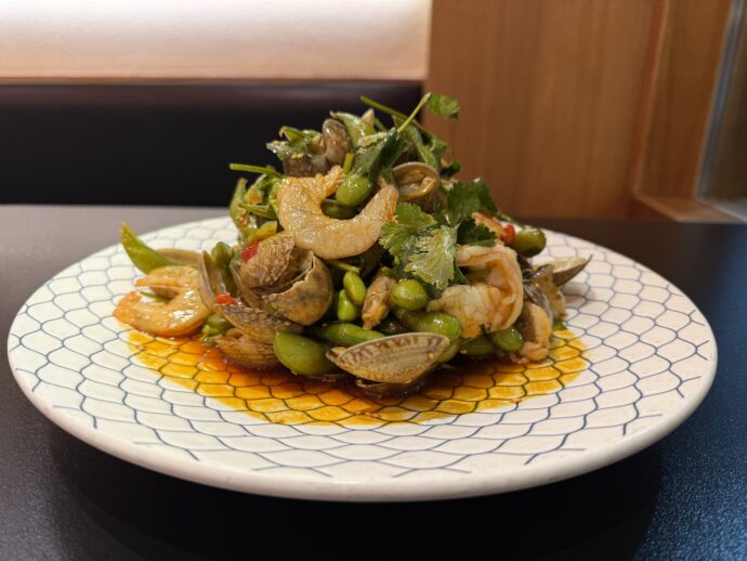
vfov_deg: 56.8
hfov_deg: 71.6
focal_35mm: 24
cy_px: 280
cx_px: 374
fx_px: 518
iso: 100
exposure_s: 1/50
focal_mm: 6.76
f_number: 1.78
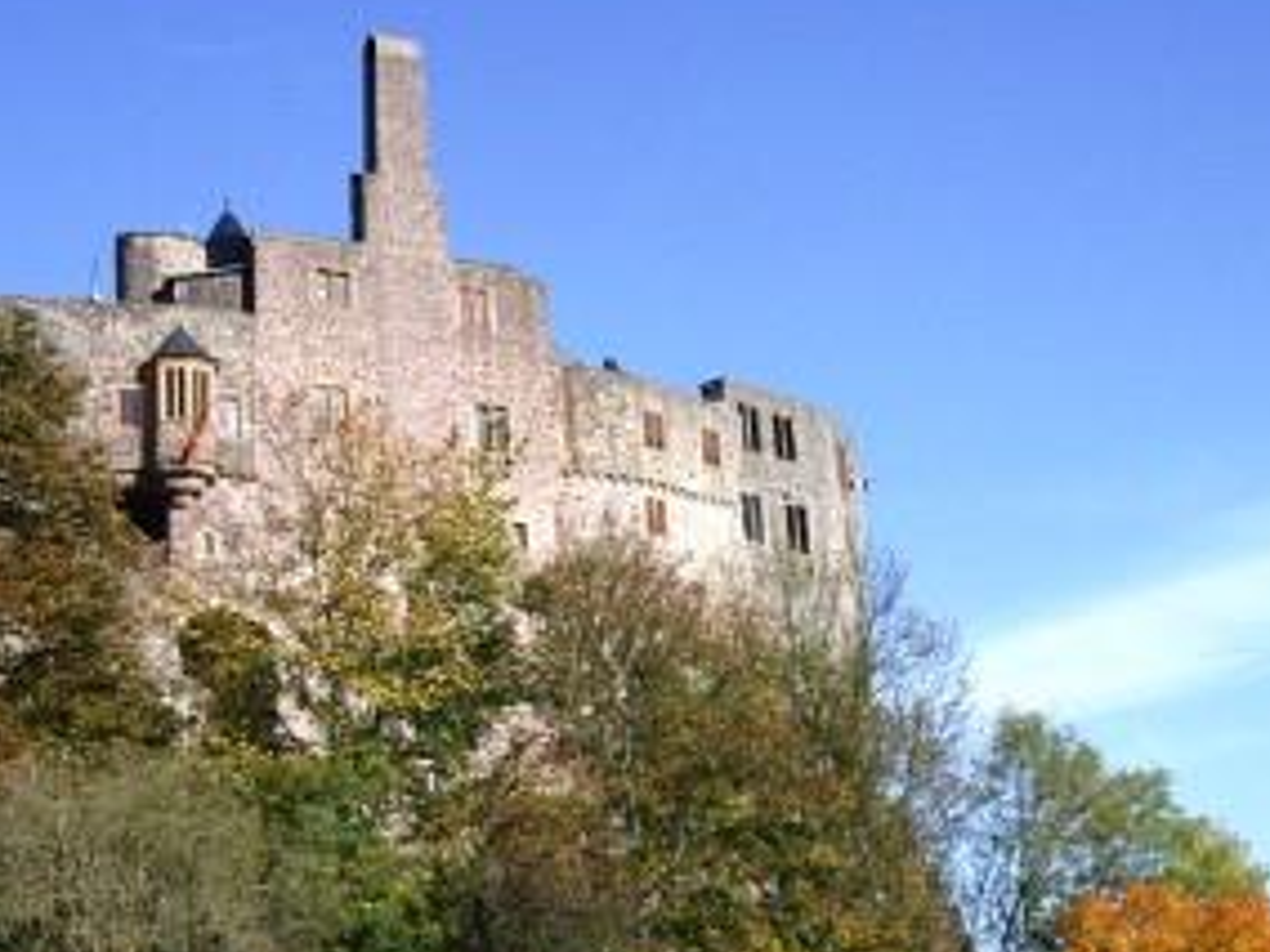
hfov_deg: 32.2
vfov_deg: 24.3
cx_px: 626
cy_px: 617
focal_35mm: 60
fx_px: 2201
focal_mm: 5.8
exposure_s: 1/400
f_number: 4.8
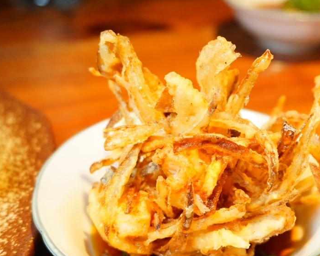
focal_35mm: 52
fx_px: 490
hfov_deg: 35.8
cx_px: 215
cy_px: 153
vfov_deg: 29.3
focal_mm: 25
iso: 1250
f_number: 4.5
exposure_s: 1/60
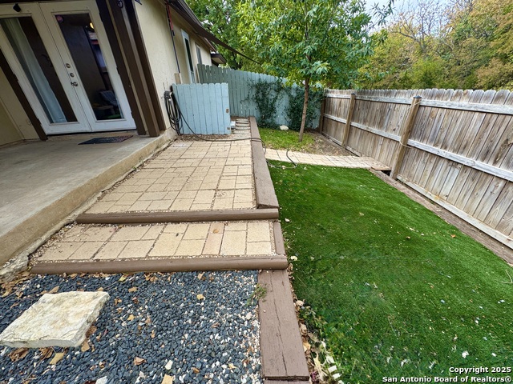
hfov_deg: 102.1
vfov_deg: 85.7
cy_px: 192
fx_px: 207
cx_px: 256
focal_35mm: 14
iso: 40
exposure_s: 1/296
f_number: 2.2
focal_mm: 2.22
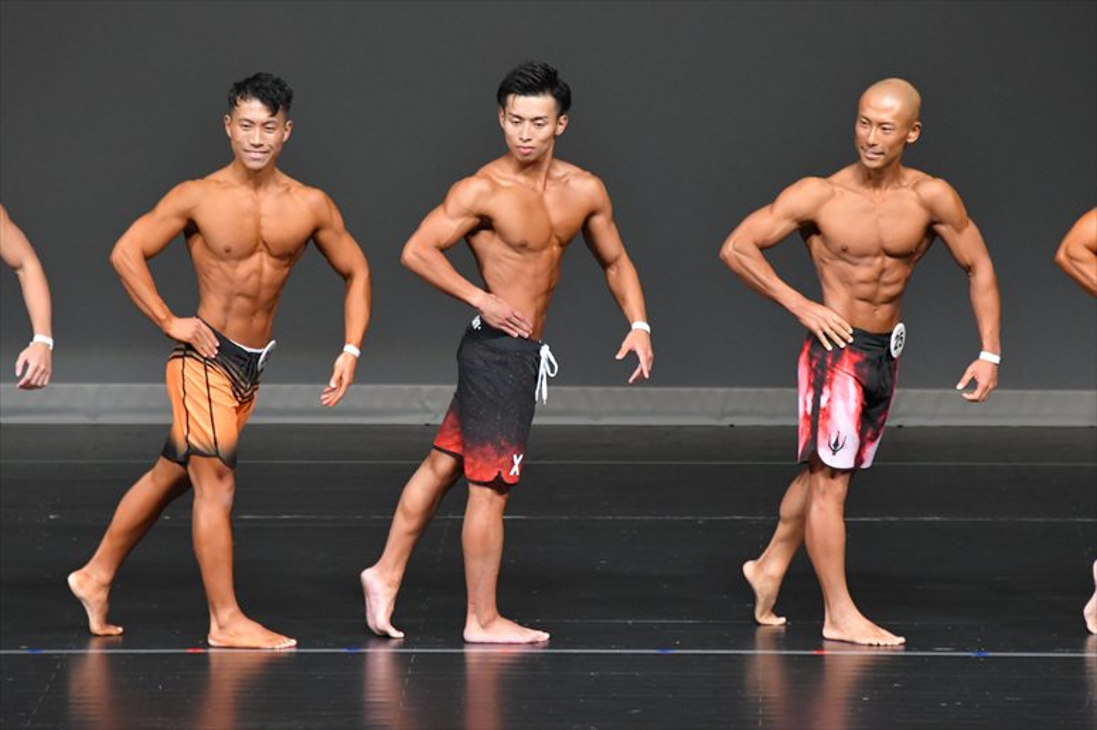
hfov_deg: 6.5
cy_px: 365
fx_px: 9594
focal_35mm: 315
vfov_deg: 4.4
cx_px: 548
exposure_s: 1/400
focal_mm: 210
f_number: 5.6
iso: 4000
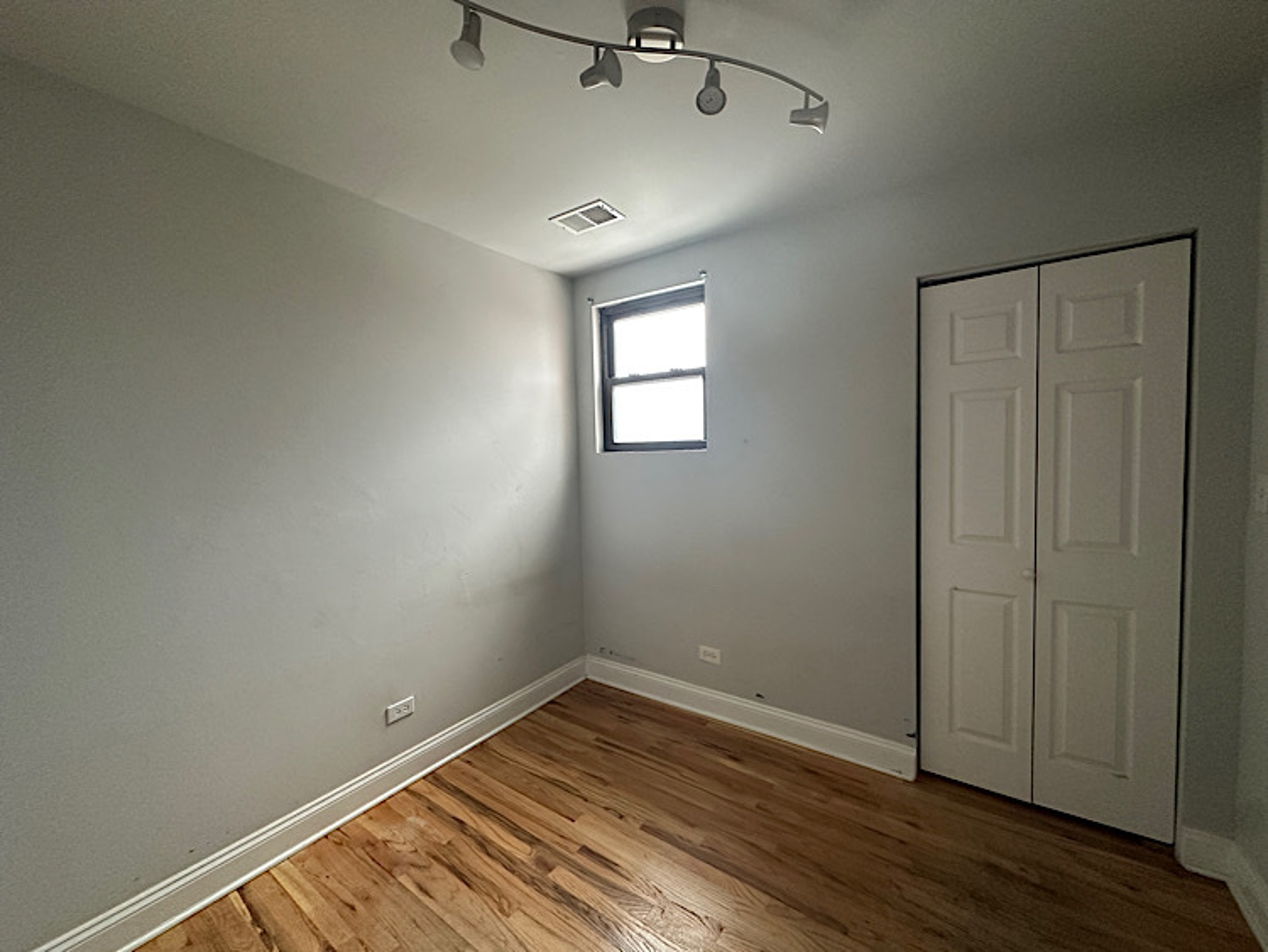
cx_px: 634
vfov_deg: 85.7
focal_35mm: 14
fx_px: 513
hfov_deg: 102.0
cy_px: 476
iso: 320
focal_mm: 2.22
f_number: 2.2
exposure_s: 1/65
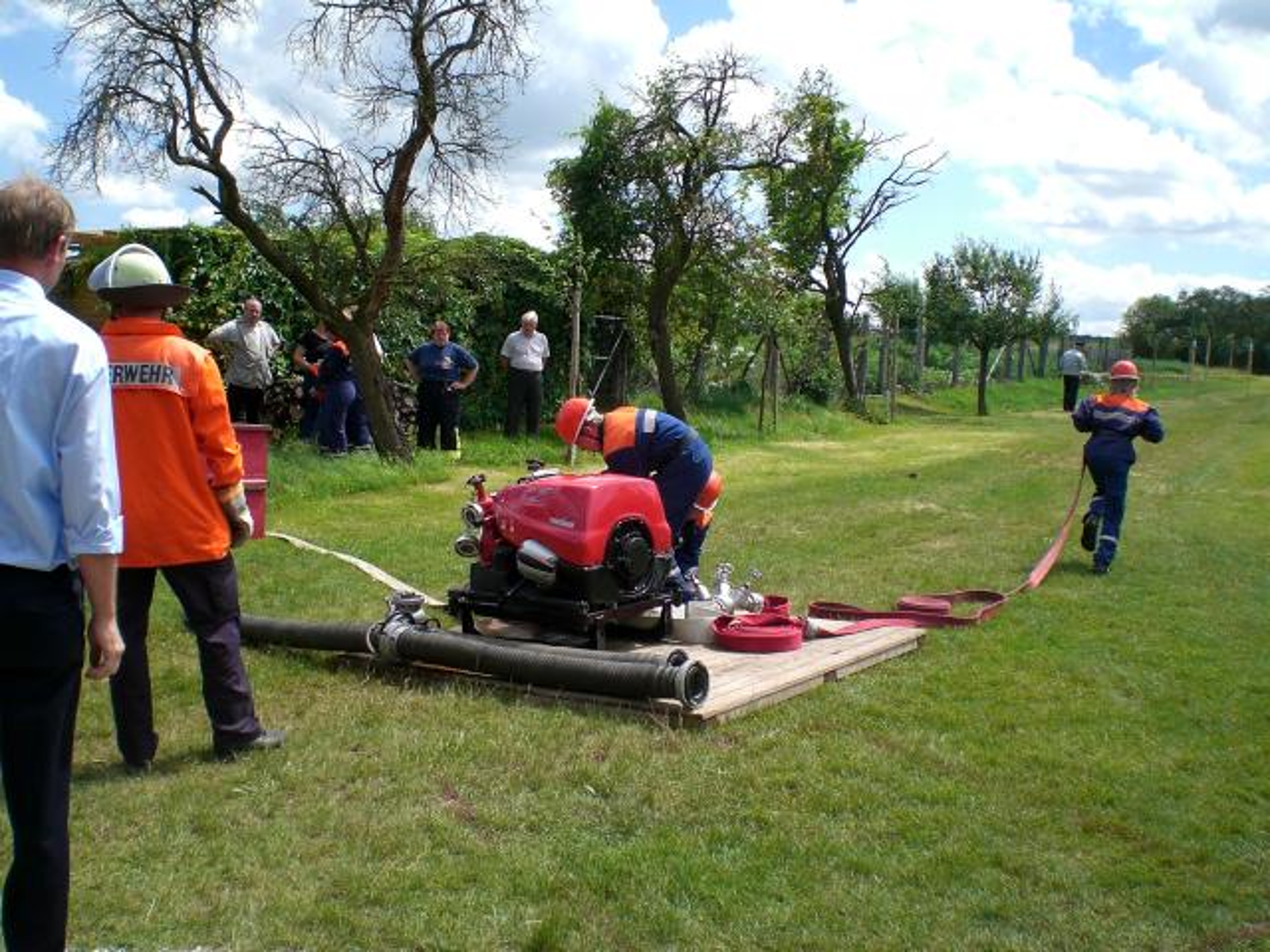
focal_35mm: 38
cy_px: 476
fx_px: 1394
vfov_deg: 37.7
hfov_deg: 49.0
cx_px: 635
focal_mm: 6.3
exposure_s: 1/320
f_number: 4.4
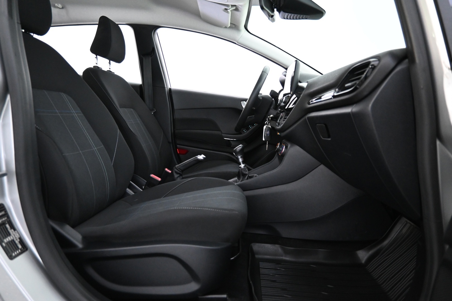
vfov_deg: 53.1
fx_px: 301
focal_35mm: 24
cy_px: 150
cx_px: 226
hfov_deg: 73.7
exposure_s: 1/25
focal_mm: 16
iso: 2800
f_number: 3.5
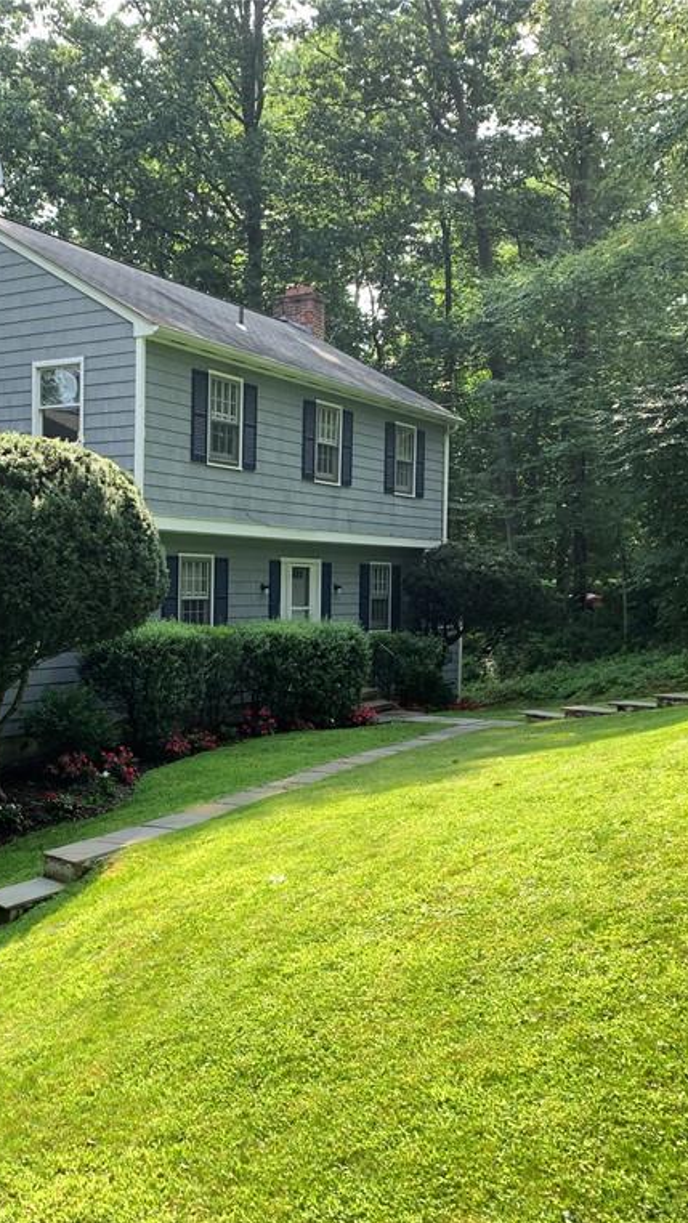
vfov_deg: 52.8
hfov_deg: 30.4
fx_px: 1233
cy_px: 614
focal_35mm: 38
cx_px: 133
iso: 25
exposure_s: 1/412
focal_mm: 4.25
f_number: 1.8
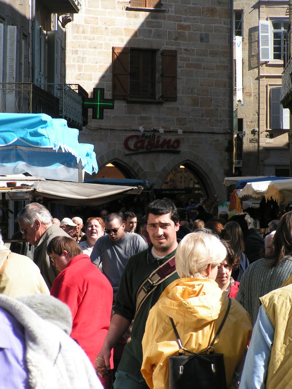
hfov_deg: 7.9
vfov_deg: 10.5
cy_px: 194
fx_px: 2115
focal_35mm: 188
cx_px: 146
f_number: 5
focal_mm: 28.8
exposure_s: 1/320
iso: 50
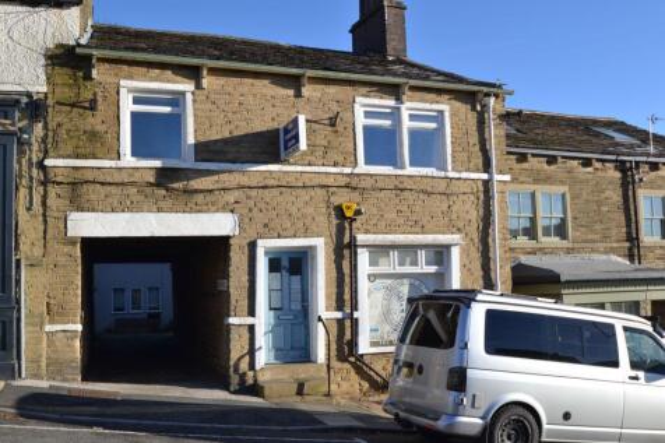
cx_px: 332
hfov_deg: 53.1
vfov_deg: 36.8
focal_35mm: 36
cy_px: 222
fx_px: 665
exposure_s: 1/160
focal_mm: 24
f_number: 6.3
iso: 100
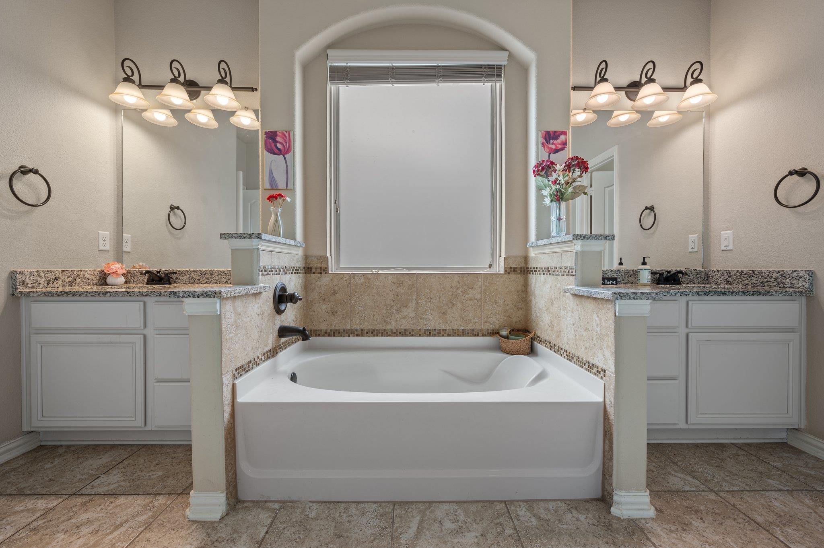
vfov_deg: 81.1
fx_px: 320
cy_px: 274
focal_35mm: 14
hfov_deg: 104.3
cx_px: 412
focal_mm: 14
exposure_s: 1/2
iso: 100
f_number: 8
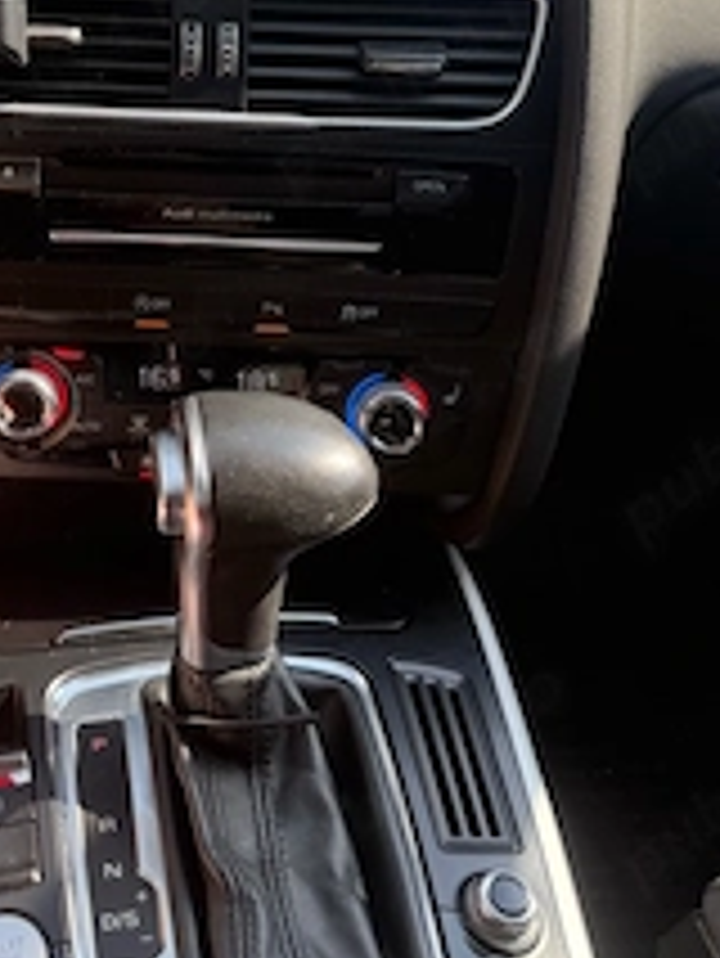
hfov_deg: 31.5
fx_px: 1247
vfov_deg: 39.6
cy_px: 130
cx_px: 158
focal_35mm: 45
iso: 100
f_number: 1.78
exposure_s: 1/593
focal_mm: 6.76
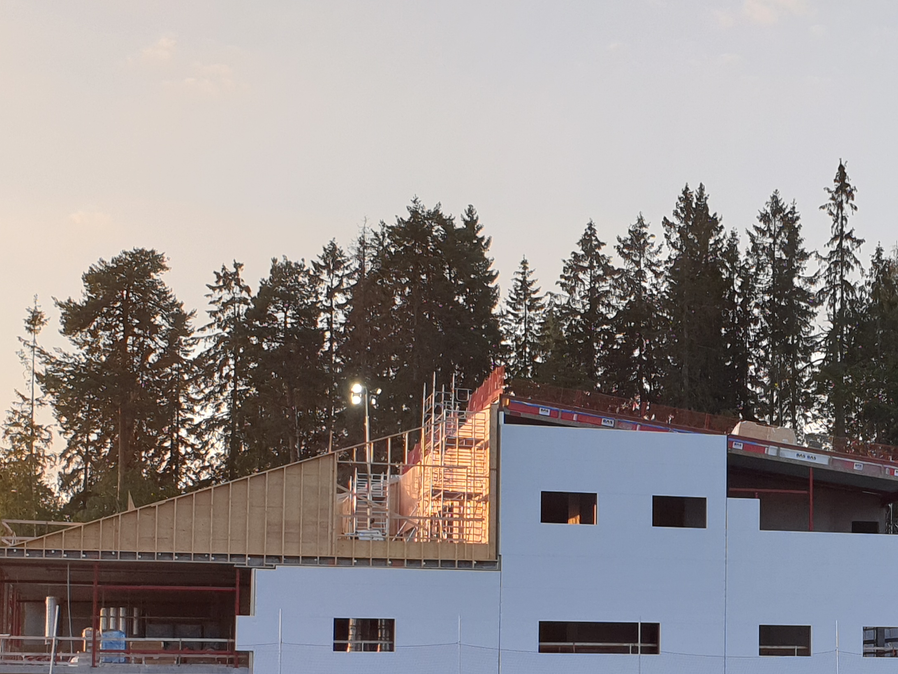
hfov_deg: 37.6
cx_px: 771
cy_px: 562
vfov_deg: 29.4
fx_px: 1245
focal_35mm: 48
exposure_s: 1/574
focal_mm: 4.3
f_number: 2.4
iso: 50
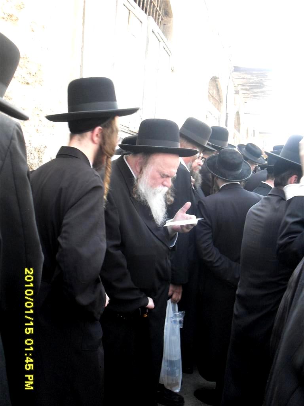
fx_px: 445
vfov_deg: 49.0
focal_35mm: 38
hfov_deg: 37.7
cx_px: 152
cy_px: 203
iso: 80
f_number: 2.8
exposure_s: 1/60
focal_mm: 6.3
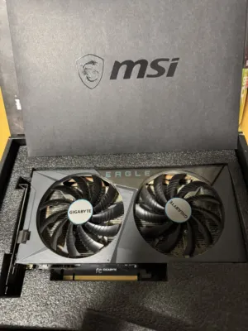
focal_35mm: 24
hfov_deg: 56.8
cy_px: 166
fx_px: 229
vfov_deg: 71.6
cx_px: 124
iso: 800
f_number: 1.78
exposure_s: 1/33
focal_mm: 6.76
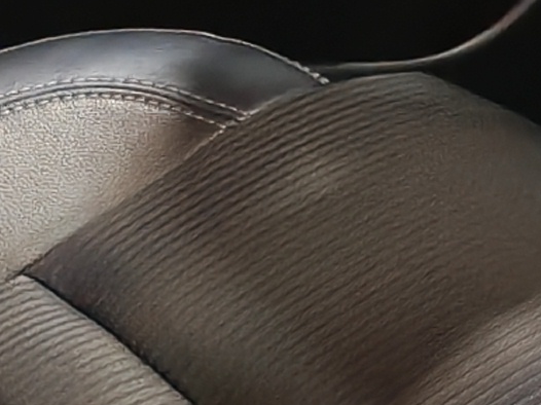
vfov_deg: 5.8
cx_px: 1613
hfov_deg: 6.9
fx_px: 4015
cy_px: 98
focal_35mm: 257
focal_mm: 6.12
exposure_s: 1/100
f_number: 1.9
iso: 1250
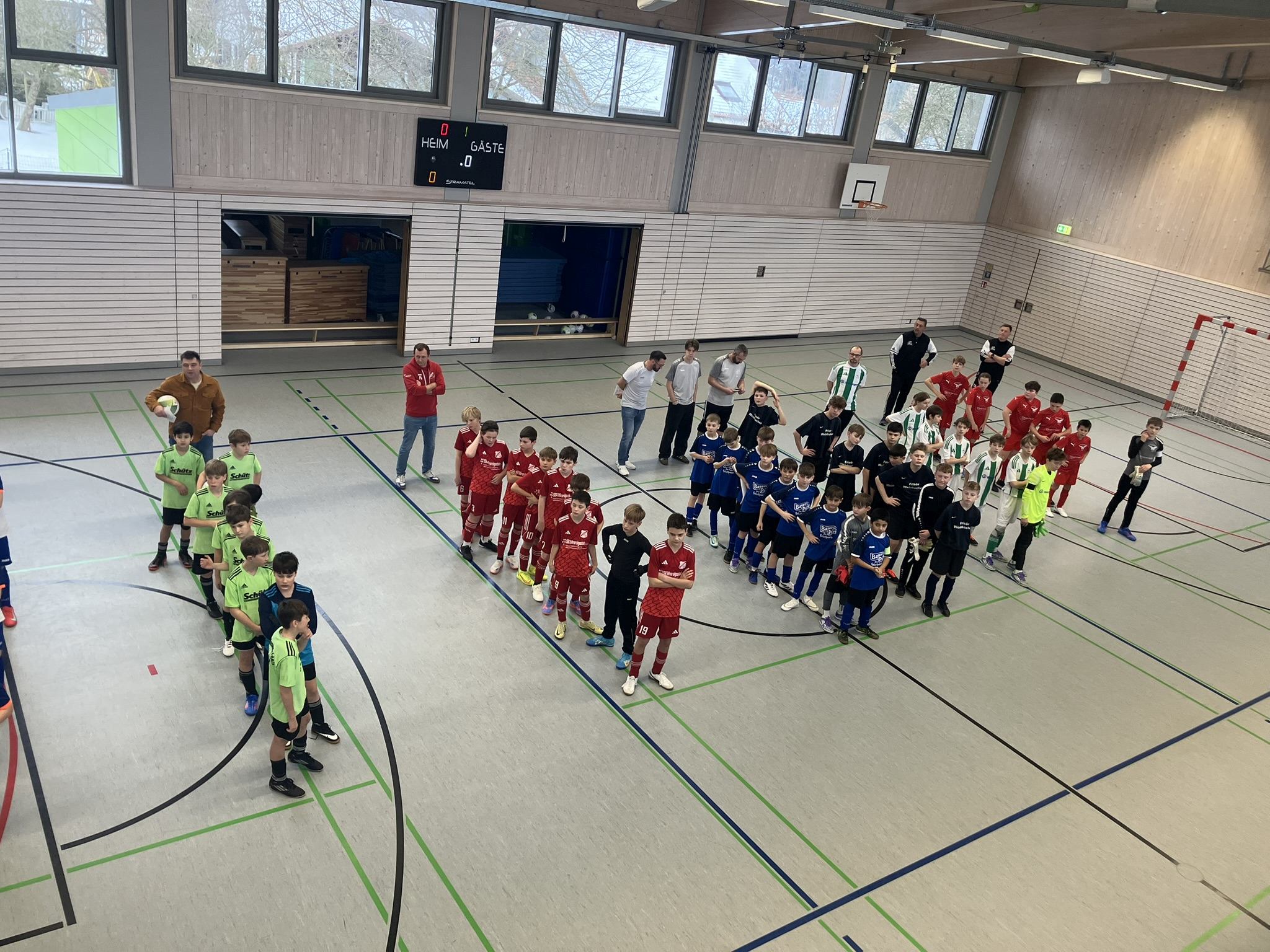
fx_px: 1027
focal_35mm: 28
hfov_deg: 63.4
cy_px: 476
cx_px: 635
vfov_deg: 49.7
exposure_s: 1/100
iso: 80
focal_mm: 3.99
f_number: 1.8
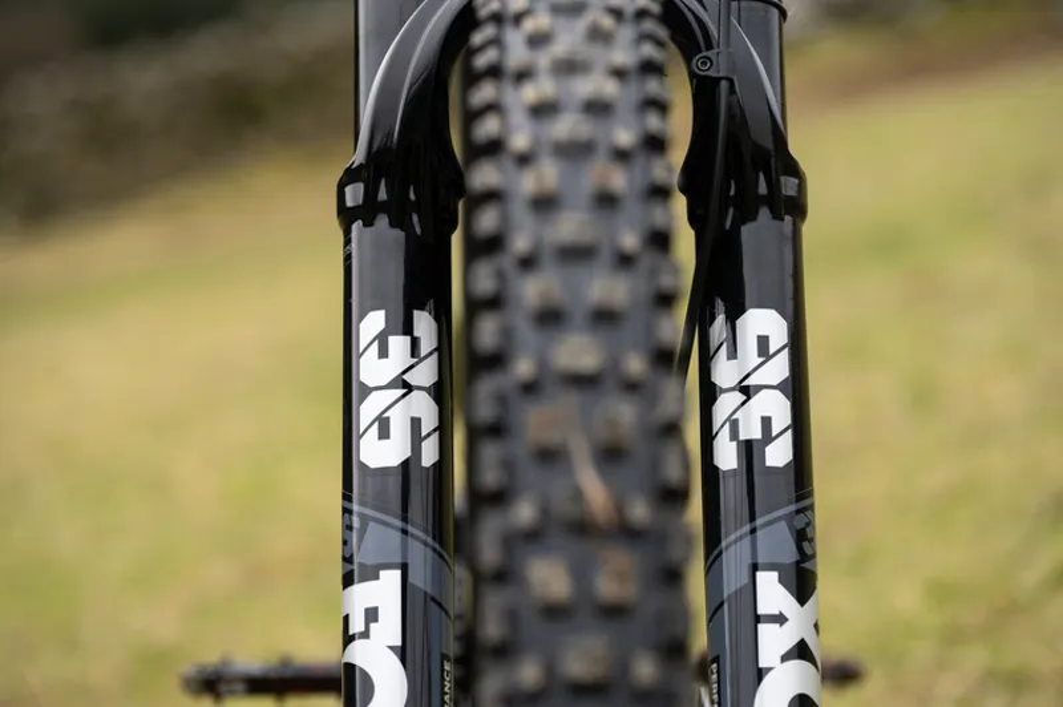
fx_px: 3540
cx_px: 532
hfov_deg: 17.1
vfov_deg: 11.4
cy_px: 354
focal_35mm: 120
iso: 400
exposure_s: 1/400
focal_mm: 120
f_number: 5
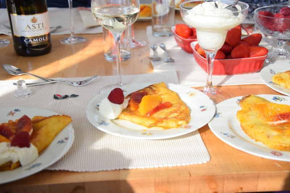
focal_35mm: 52
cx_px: 145
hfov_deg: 37.9
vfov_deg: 25.7
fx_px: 423
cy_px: 96
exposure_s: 1/125
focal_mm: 35
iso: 800
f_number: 5.6
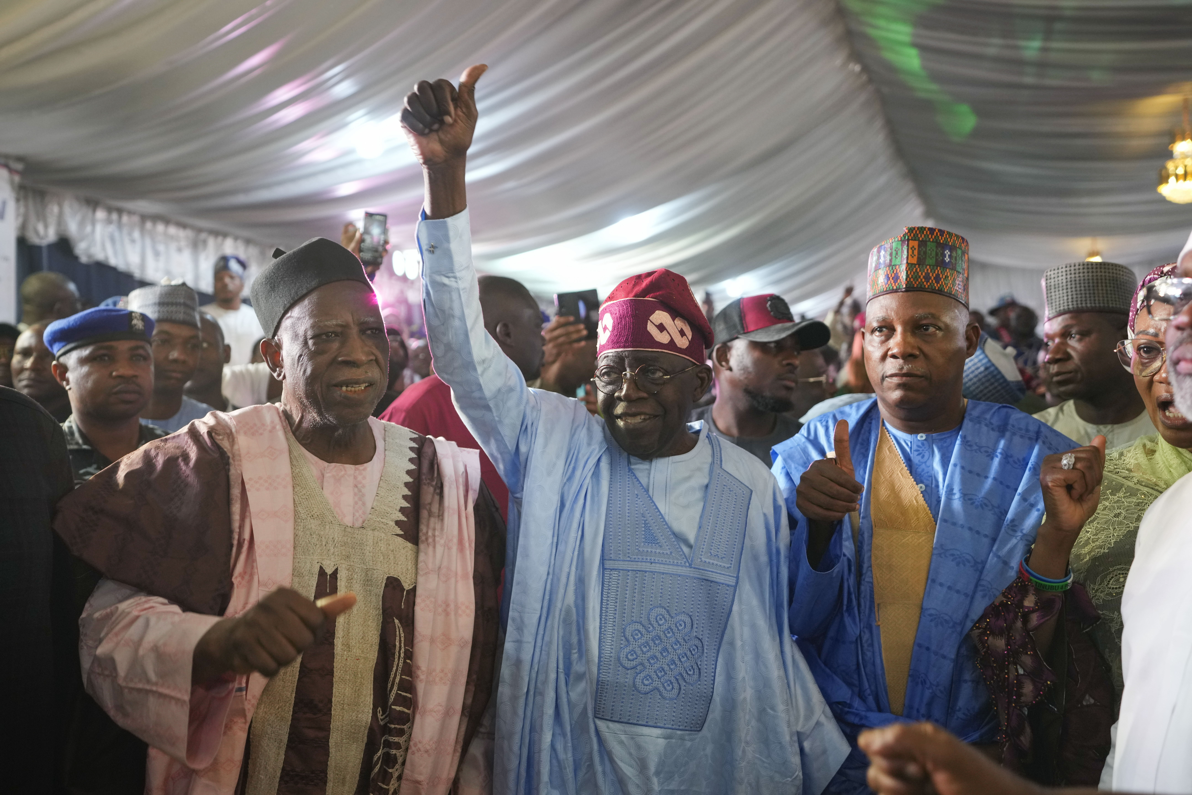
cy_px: 398
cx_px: 596
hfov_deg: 54.4
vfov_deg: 37.9
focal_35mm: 35
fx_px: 1159
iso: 1600
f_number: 2.8
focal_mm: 35
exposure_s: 1/200
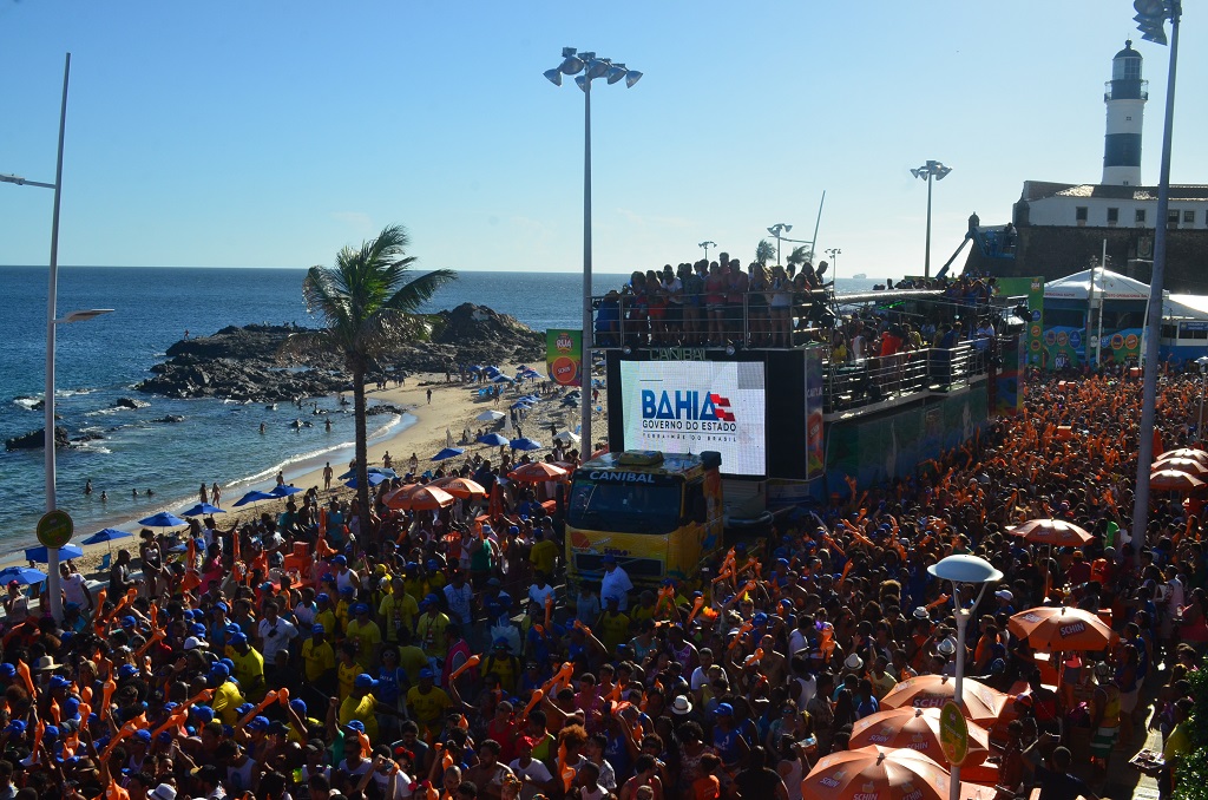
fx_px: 1205
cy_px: 400
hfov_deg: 53.2
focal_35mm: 36
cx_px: 604
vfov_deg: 36.7
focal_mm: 24
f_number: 13
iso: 500
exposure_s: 1/640
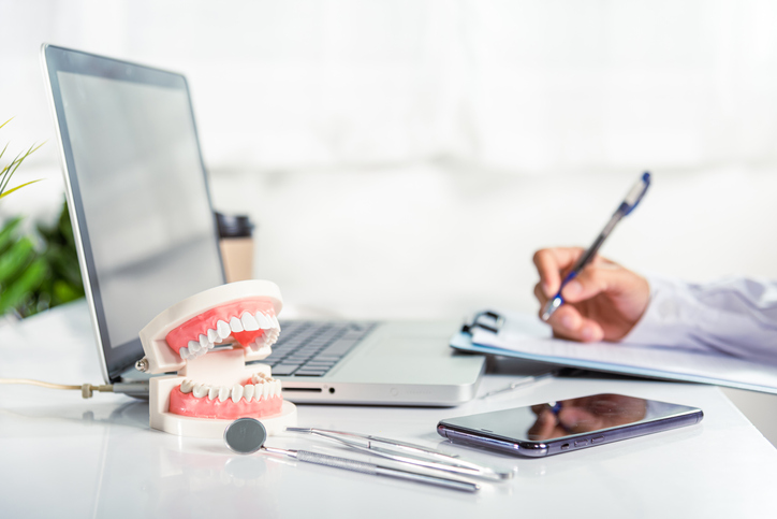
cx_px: 388
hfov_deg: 32.4
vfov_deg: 21.9
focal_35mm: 62
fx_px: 1338
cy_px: 260
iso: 100
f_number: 4.5
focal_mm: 62
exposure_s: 1/200
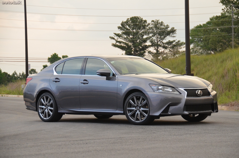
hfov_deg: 17.1
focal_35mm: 120
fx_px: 795
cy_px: 79
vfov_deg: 11.4
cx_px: 120
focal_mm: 80
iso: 1600
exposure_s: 1/500
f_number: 5
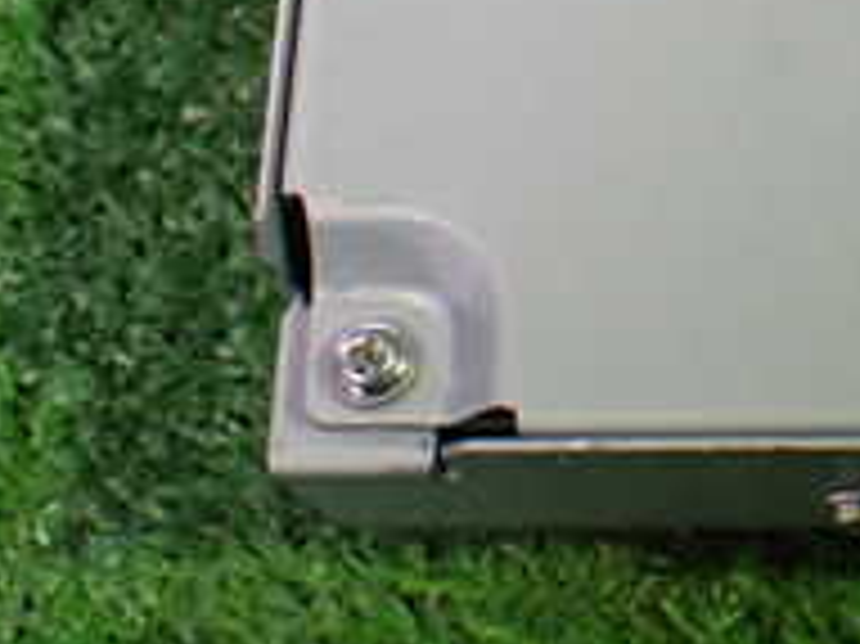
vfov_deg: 10.6
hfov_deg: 13.7
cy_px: -135
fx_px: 3426
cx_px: 1153
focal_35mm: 138
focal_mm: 7.84
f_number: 2.9
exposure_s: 1/60
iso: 800
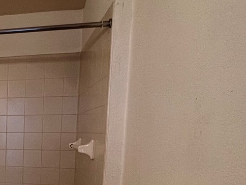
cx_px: -69
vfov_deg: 31.8
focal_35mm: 43
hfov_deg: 33.2
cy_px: 171
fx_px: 306
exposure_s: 1/120
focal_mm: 1.57
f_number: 1.8
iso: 160
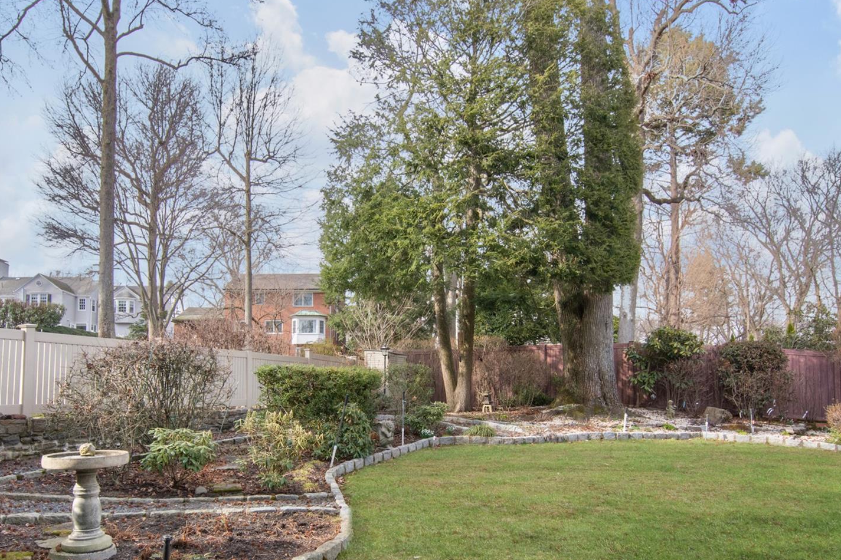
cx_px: 384
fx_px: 554
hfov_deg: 74.2
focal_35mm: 24
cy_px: 368
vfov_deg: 52.8
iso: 640
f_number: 11
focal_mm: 11
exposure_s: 1/160
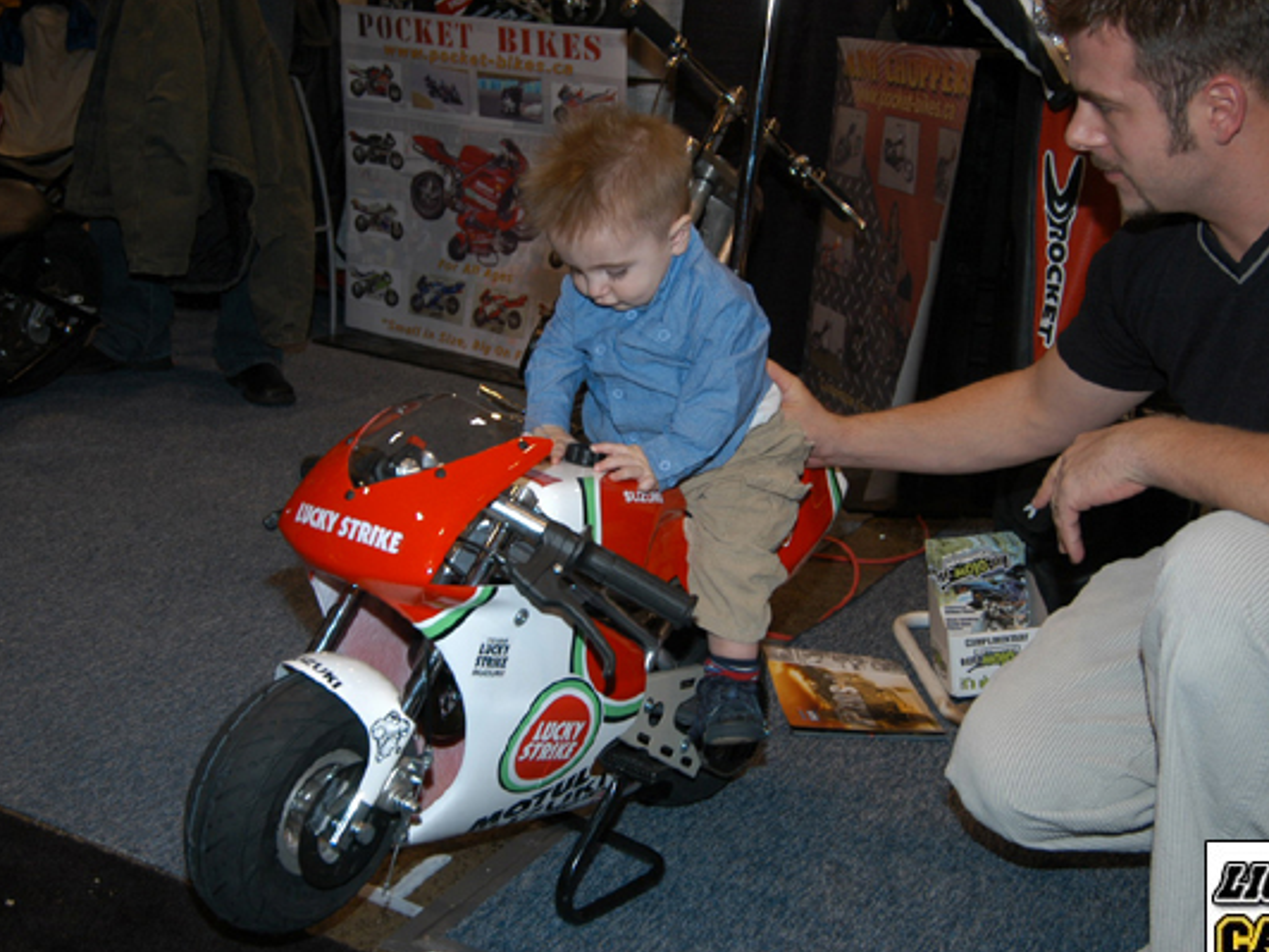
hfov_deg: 42.9
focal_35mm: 44
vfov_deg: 32.9
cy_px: 446
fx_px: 1613
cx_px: 681
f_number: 5
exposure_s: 1/60
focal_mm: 24
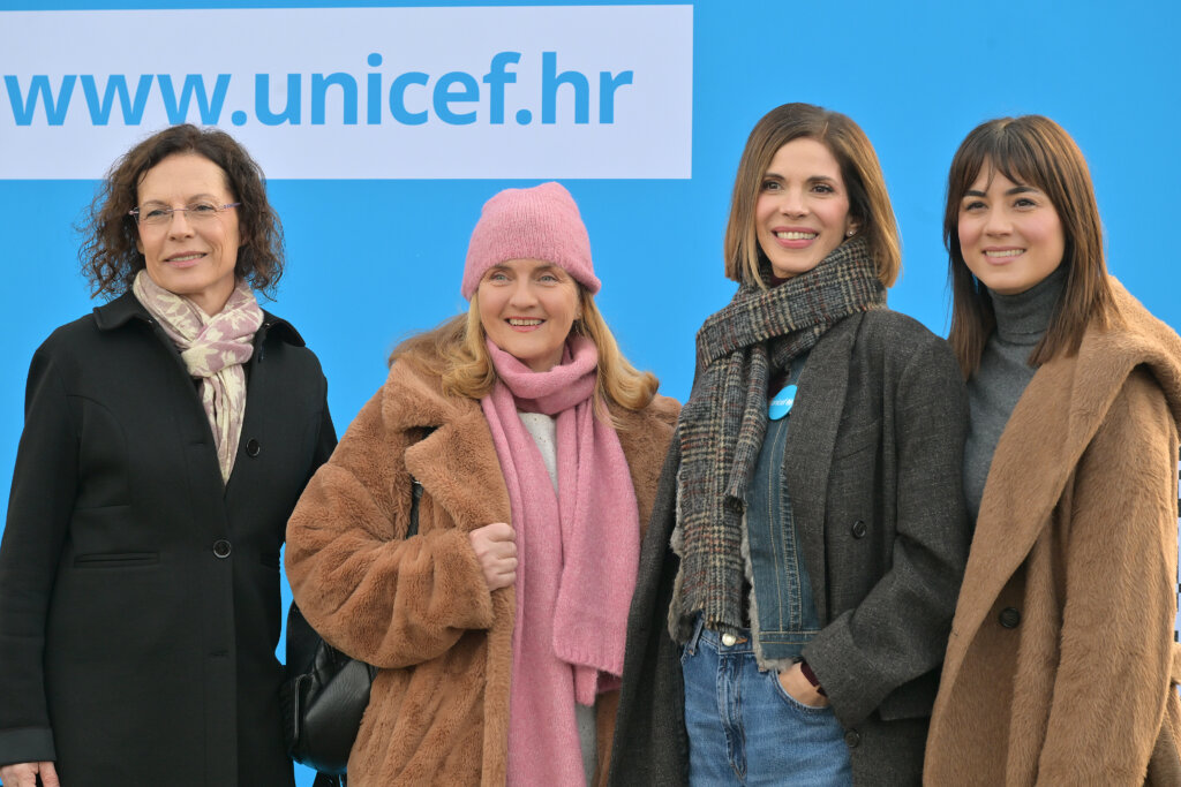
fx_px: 3346
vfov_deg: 13.4
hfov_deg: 20.0
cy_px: 394
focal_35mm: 102
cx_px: 590
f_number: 7.1
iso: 400
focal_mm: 102
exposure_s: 1/320
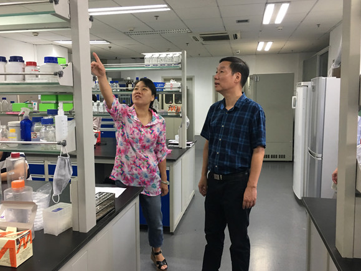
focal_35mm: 30
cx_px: 177
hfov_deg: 60.0
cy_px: 135
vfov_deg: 46.8
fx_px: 313
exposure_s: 1/17
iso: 80
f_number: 2.2
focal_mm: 4.15
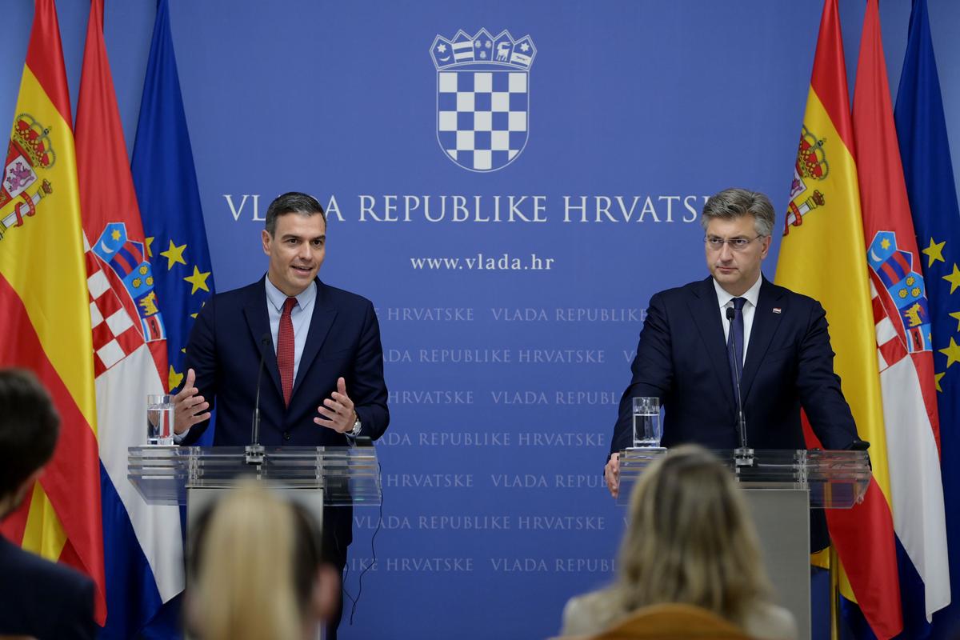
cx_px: 480
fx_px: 2800
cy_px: 320
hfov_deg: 19.5
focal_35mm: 105
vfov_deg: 13.0
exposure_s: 1/640
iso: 2000
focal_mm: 105
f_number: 2.8
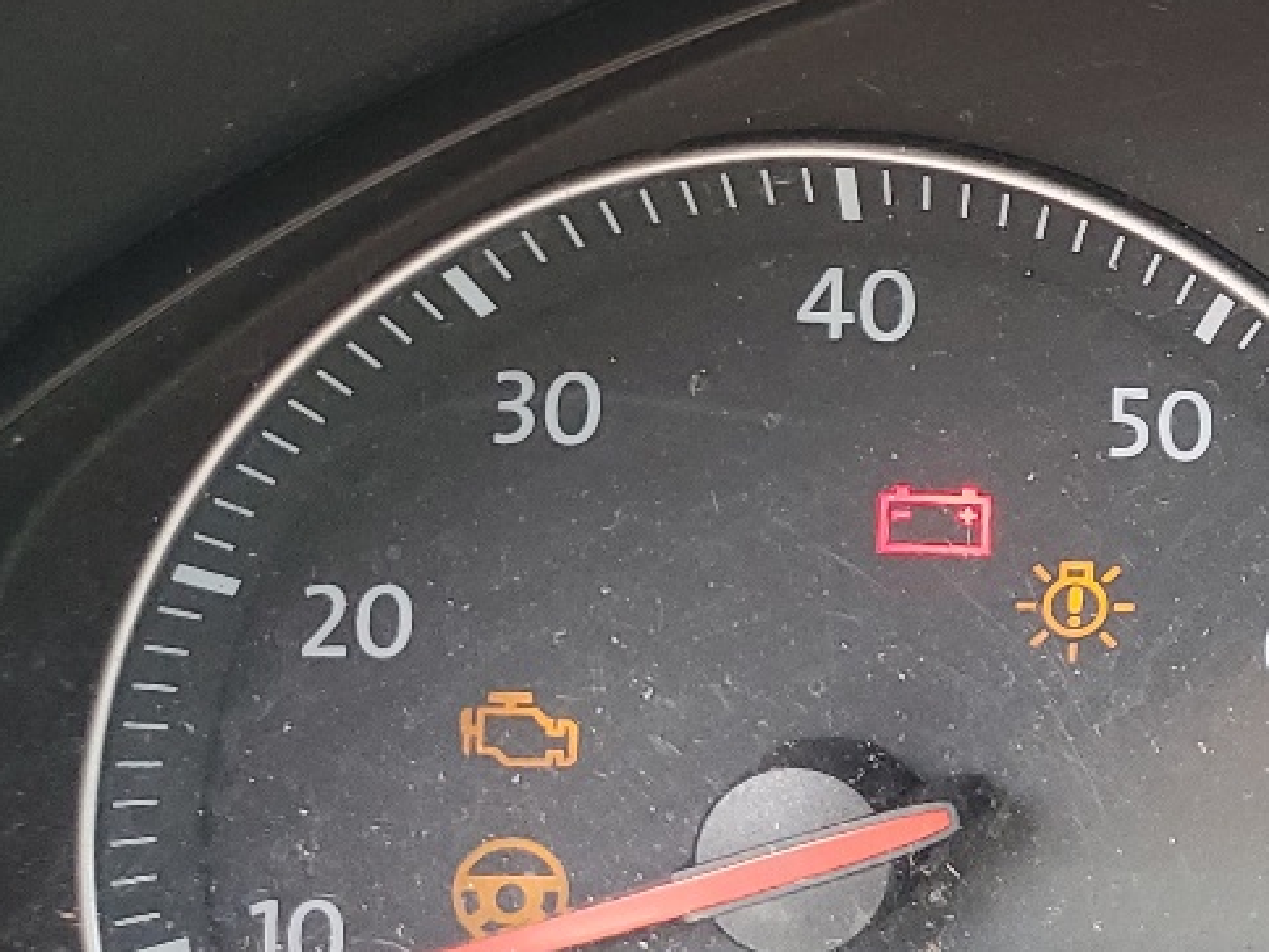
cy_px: 386
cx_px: 1904
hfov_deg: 19.7
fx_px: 3153
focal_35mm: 86
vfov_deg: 17.2
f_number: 1.5
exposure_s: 1/120
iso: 91
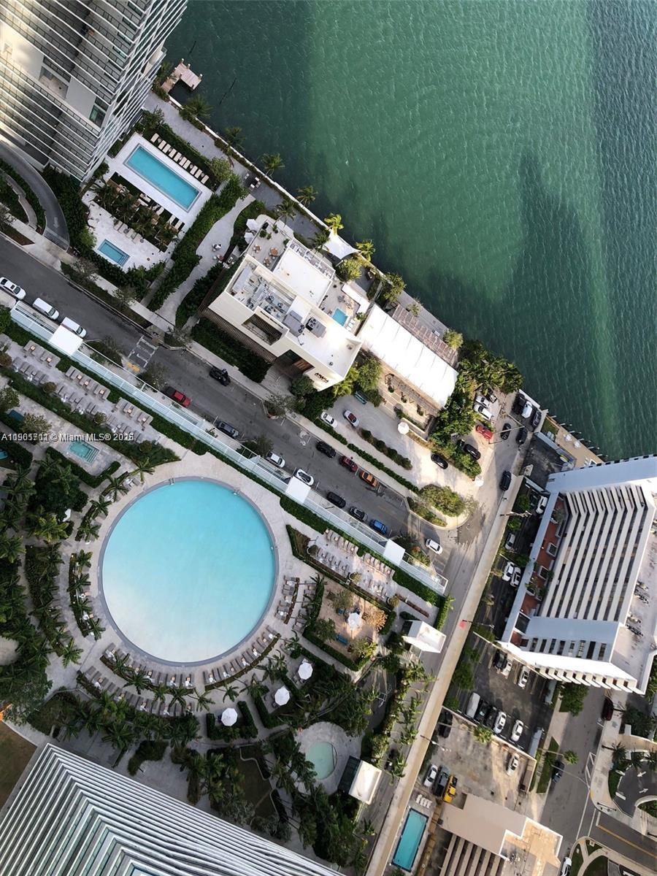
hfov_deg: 49.7
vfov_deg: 63.4
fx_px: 709
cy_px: 438
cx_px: 328
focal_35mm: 28
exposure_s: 1/387
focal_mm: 4
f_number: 1.8
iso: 20
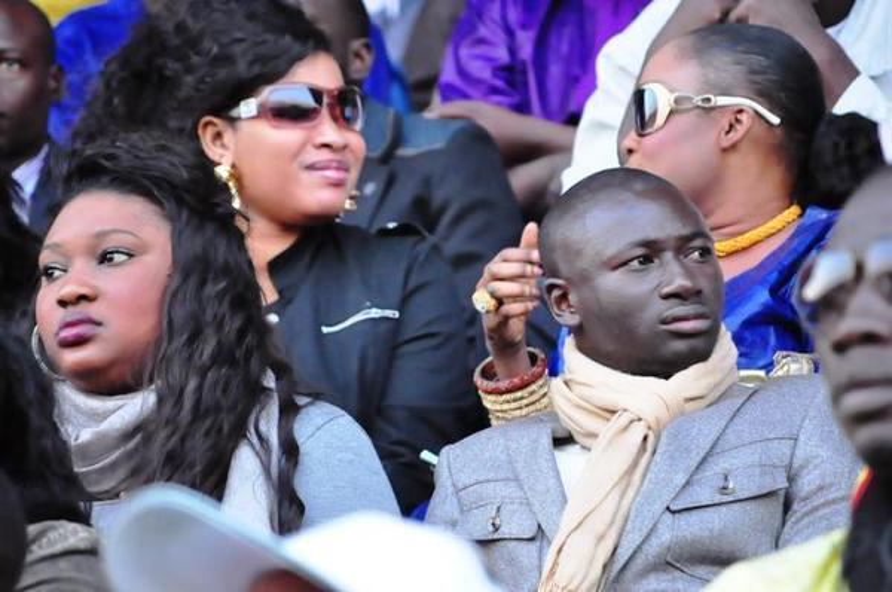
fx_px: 6679
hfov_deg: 7.6
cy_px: 296
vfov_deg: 5.1
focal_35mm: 270
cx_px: 446
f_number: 6.3
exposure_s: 1/320
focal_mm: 180
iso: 3200
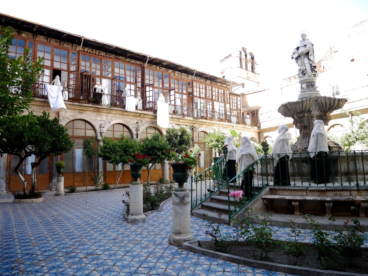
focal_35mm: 26
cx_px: 184
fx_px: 277
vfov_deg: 53.1
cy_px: 138
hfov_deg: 67.3
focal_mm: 13
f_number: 3.6
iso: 200
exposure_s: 1/125
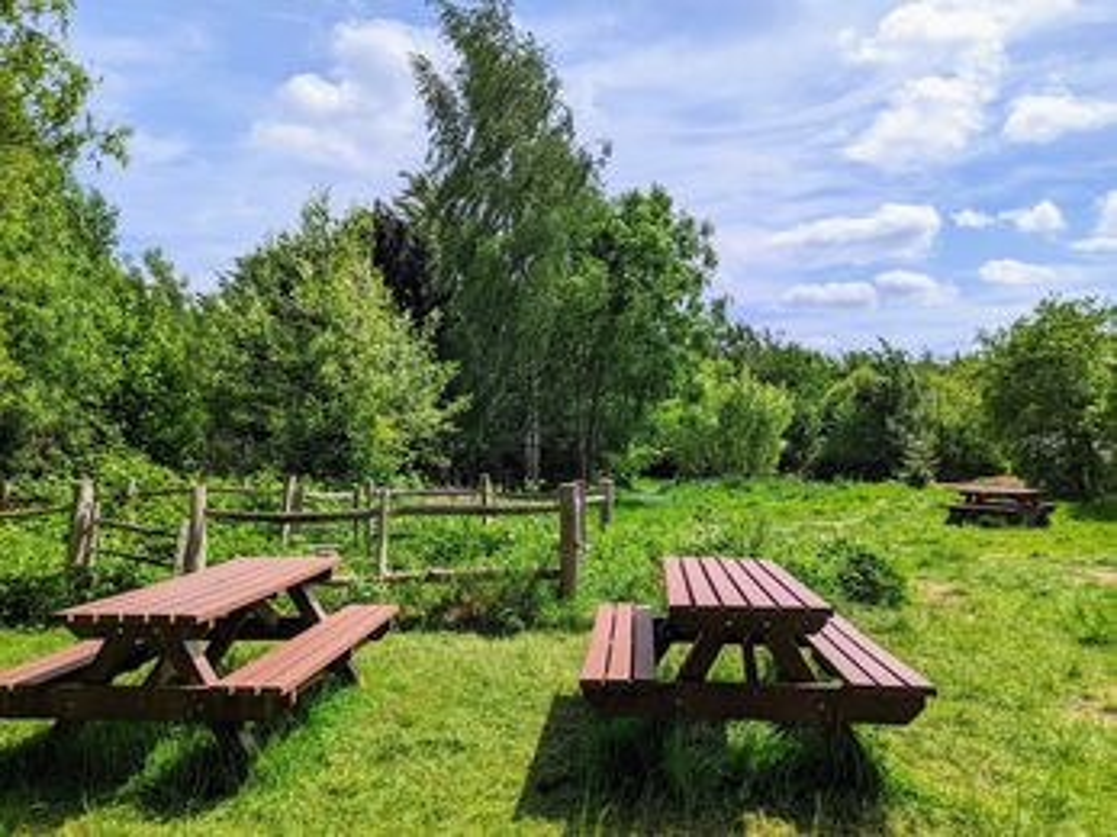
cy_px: 418
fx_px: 774
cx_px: 558
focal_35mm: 24
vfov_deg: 56.8
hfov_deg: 71.6
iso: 43
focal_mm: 6.81
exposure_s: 1/3425
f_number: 1.85
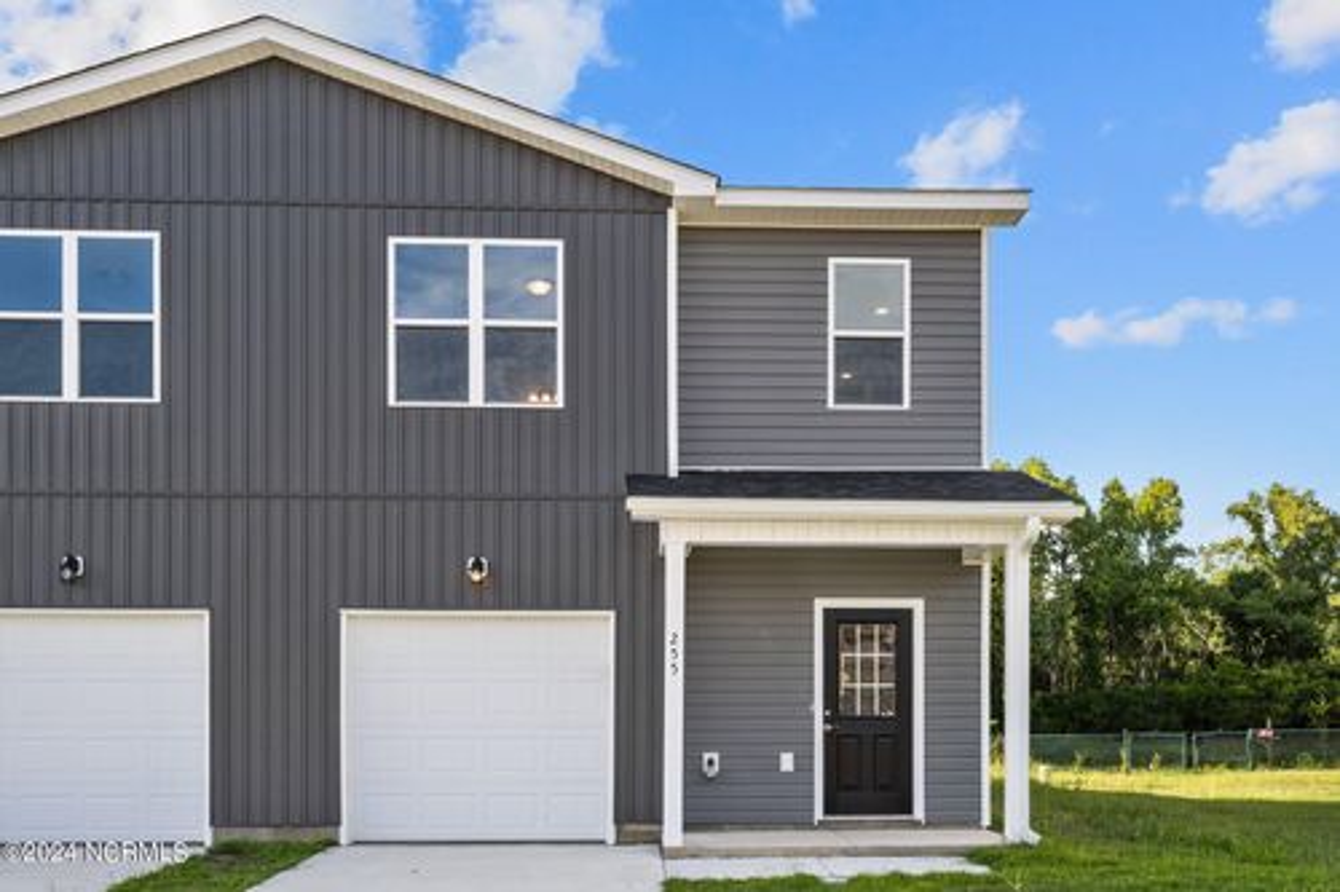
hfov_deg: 61.9
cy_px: 446
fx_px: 1116
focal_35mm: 30
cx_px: 670
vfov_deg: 43.6
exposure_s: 1/160
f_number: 8
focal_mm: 30
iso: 64
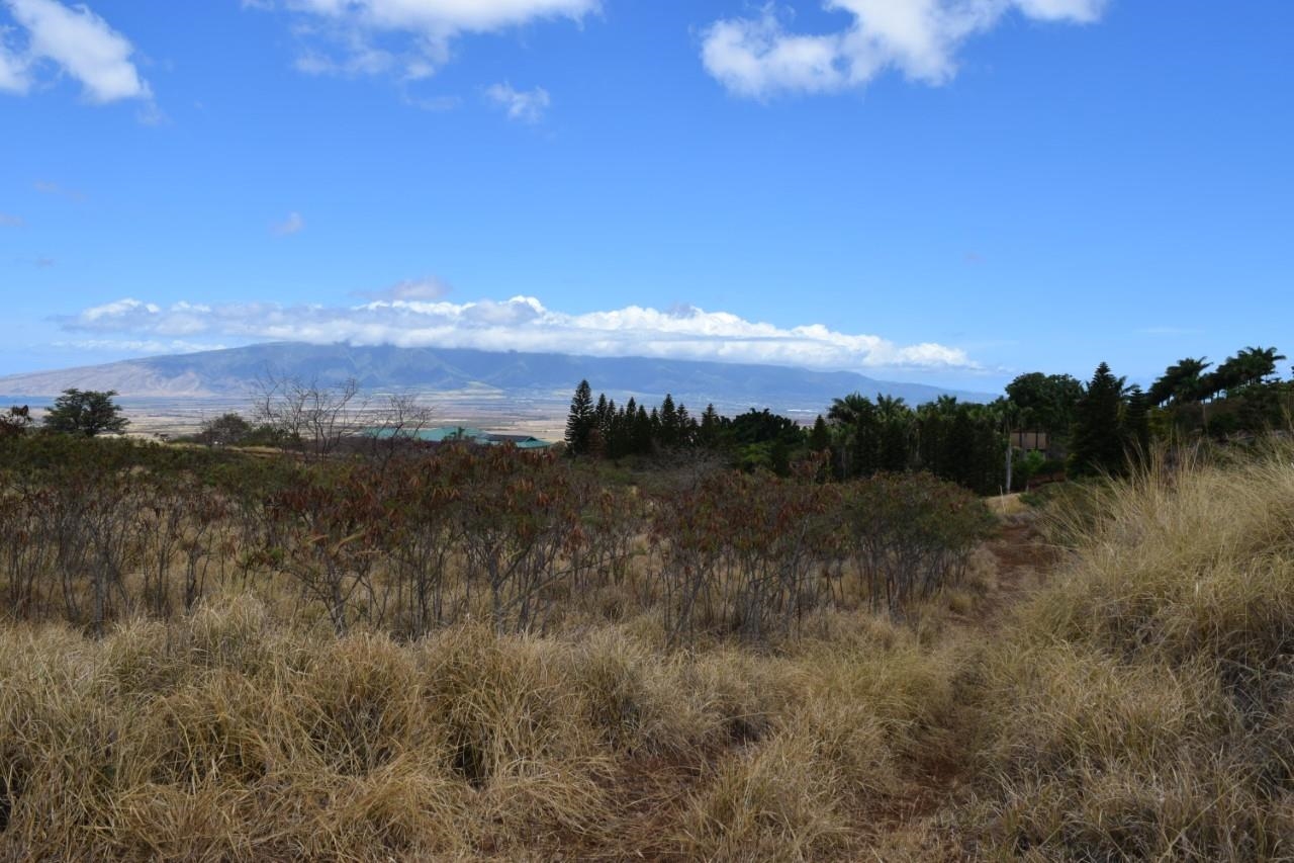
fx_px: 970
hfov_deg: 67.4
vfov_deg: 47.9
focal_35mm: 27
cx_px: 647
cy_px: 432
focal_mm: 18
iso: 200
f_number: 10
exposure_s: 1/400
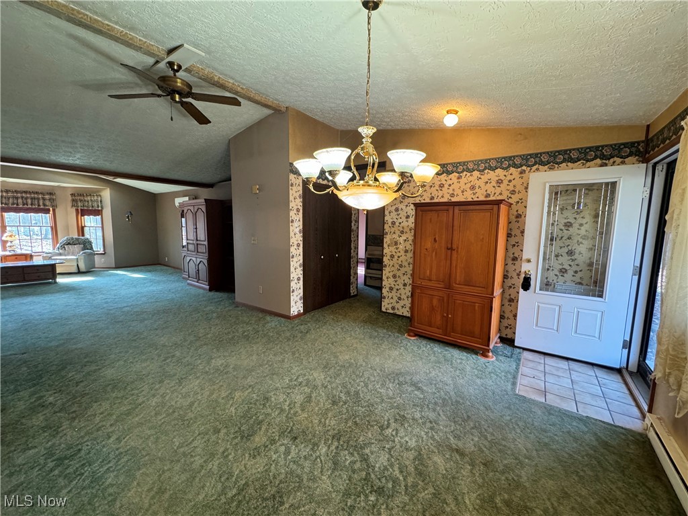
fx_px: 278
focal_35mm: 14
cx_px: 344
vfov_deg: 85.7
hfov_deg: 102.1
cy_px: 258
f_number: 2.2
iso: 320
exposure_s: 1/60
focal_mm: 2.22
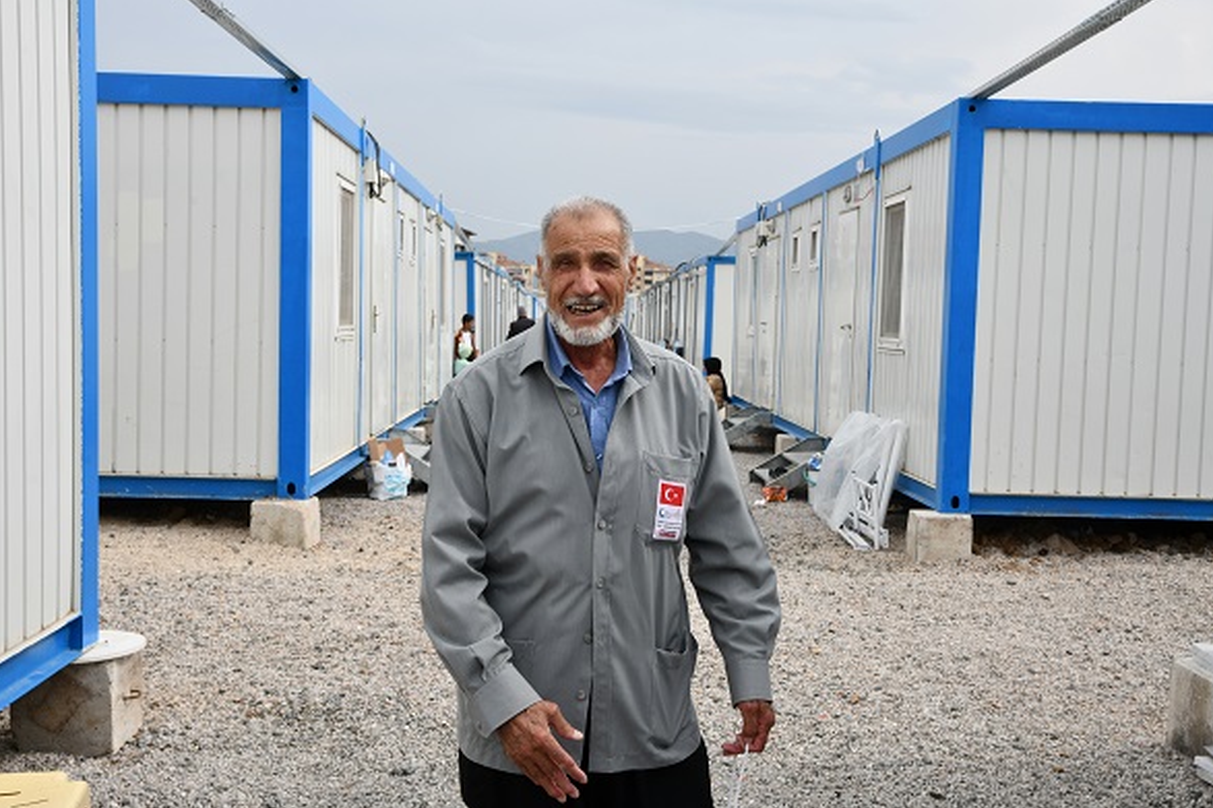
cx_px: 608
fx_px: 1516
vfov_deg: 29.8
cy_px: 405
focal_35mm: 45
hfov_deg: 43.6
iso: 320
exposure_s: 1/400
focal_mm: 44
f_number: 10
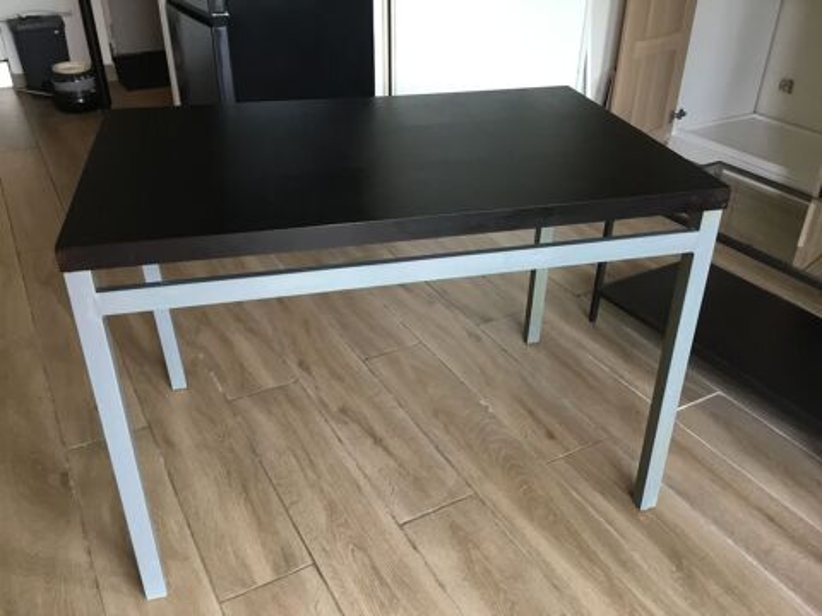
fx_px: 736
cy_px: 308
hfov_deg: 58.4
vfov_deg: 45.4
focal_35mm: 31
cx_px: 411
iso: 80
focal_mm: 3.3
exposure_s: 1/33
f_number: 2.4
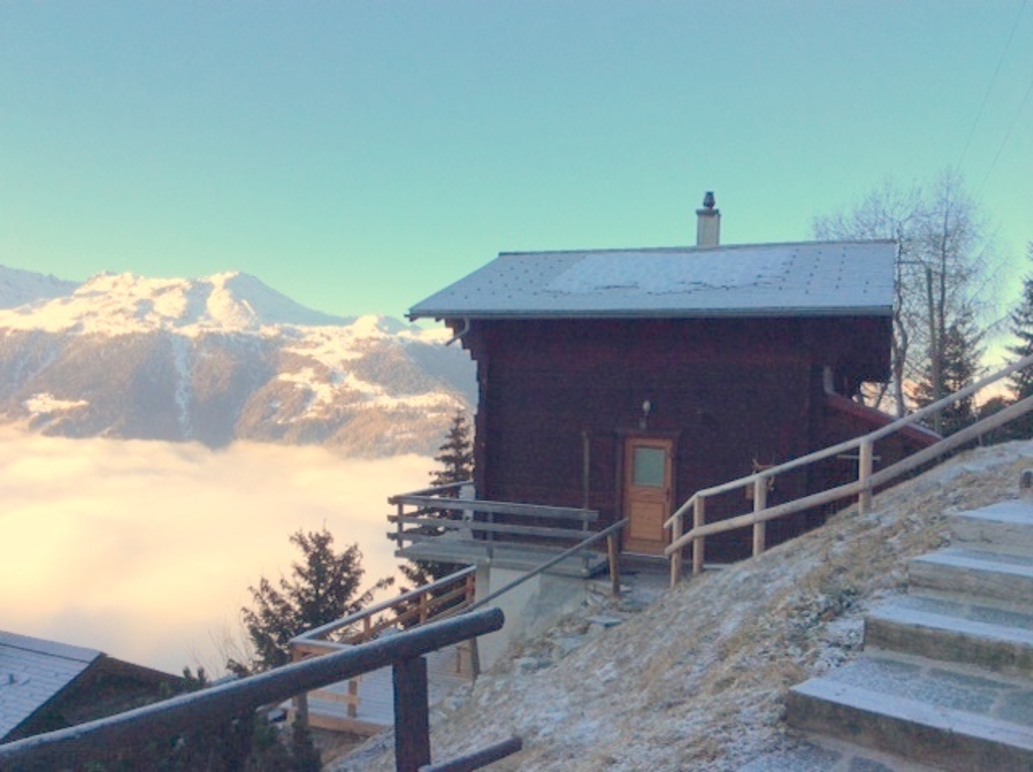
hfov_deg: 55.4
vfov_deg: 42.8
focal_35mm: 33
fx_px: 983
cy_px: 386
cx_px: 516
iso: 32
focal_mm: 3.3
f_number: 2.4
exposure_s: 1/829
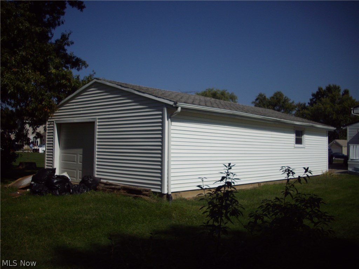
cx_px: 180
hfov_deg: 50.1
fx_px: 384
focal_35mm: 37
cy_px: 134
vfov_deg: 38.7
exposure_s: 1/1000
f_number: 5.6
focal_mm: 6.2
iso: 80
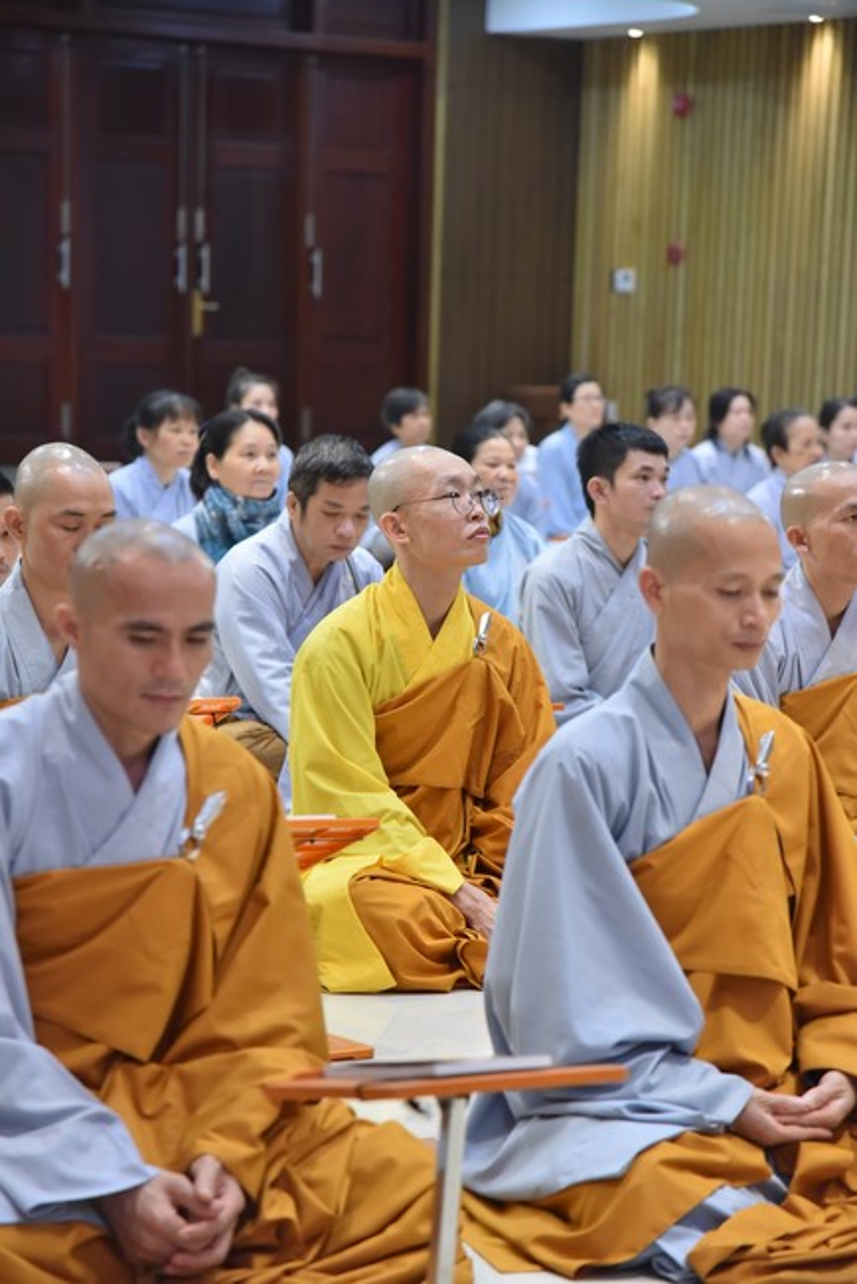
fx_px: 4280
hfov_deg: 11.4
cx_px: 428
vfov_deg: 17.1
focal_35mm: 120
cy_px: 642
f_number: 5
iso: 3200
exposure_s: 1/125
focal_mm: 120
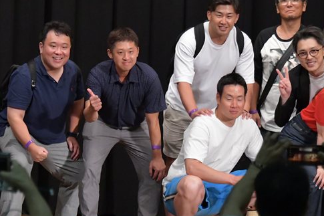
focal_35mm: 347
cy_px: 138
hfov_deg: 5.9
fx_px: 3122
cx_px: 109
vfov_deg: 4.0
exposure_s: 1/400
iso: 6400
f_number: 5.6
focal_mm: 145
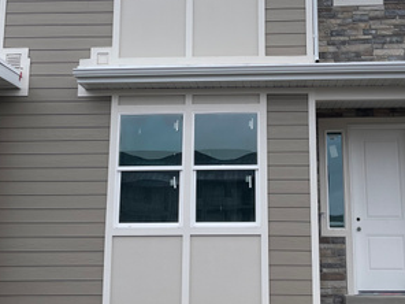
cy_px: 100
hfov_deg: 35.4
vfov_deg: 26.9
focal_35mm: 54
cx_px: 242
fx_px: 632
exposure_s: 1/1689
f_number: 1.6
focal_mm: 5.1
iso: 32
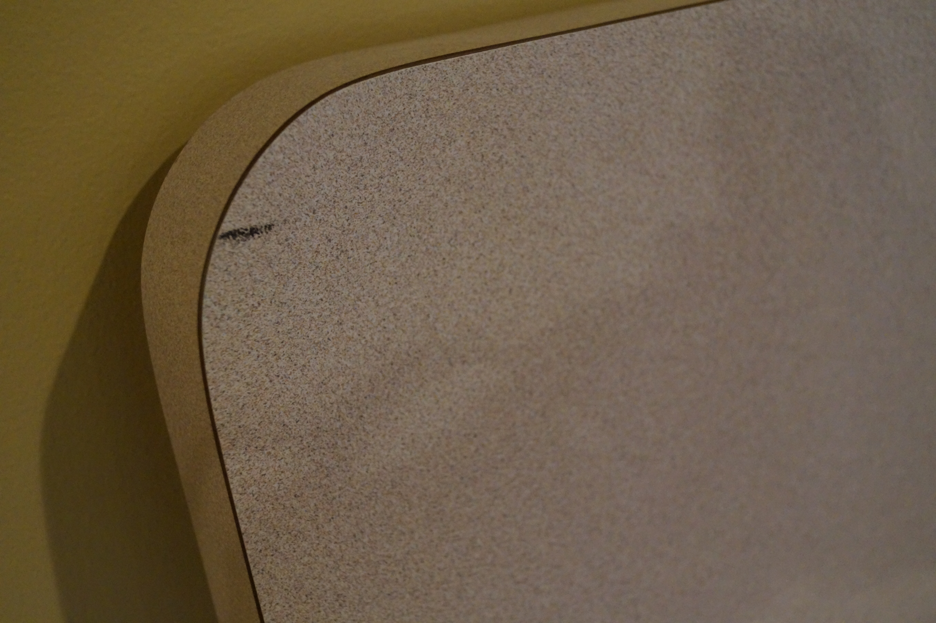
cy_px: 312
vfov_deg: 31.9
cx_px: 468
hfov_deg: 46.4
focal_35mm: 42
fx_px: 1091
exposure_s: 1/80
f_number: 4.5
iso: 3200
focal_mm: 28
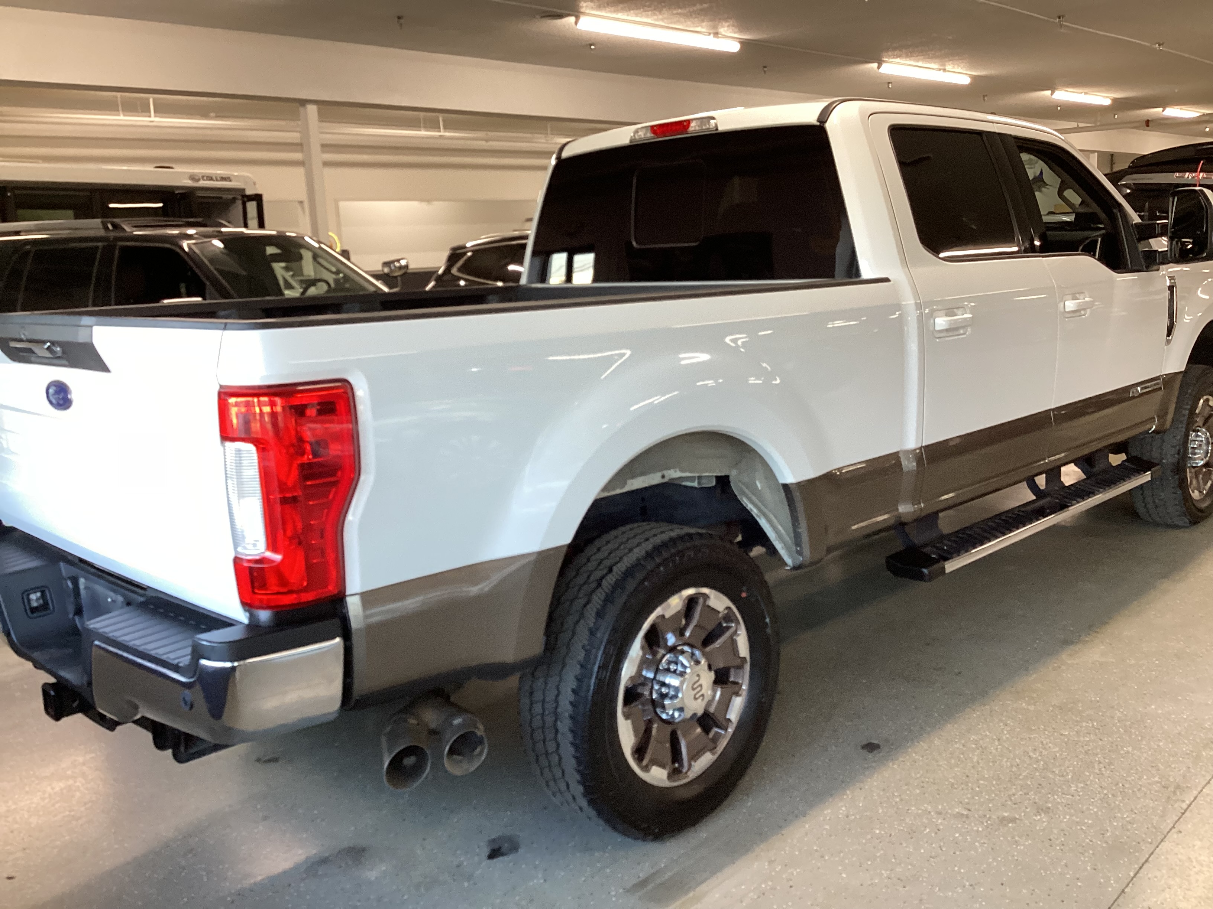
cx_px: 606
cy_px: 454
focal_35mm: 31
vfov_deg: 45.4
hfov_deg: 58.4
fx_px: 1086
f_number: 2.4
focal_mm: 3.3
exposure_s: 1/60
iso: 100
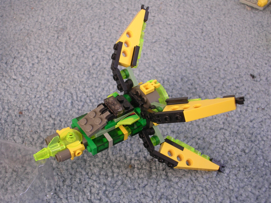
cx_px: 136
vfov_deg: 26.1
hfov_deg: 34.3
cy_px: 102
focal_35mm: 56
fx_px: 438
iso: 100
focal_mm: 8.5
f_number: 3.3
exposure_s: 1/27.3
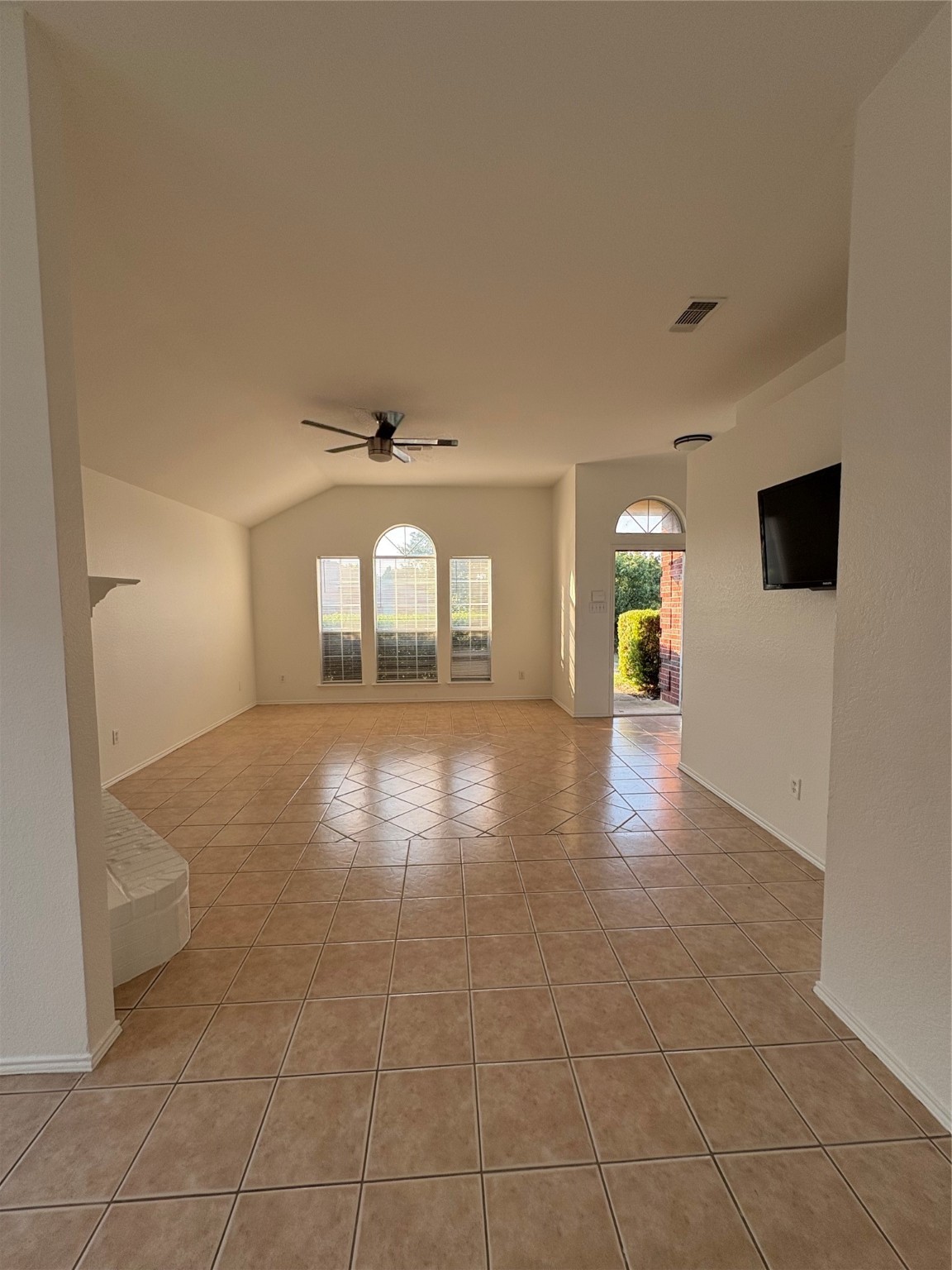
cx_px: 476
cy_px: 635
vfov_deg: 102.1
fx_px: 513
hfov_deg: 85.7
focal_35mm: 14
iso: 64
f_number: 2.2
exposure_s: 1/173
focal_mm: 2.22
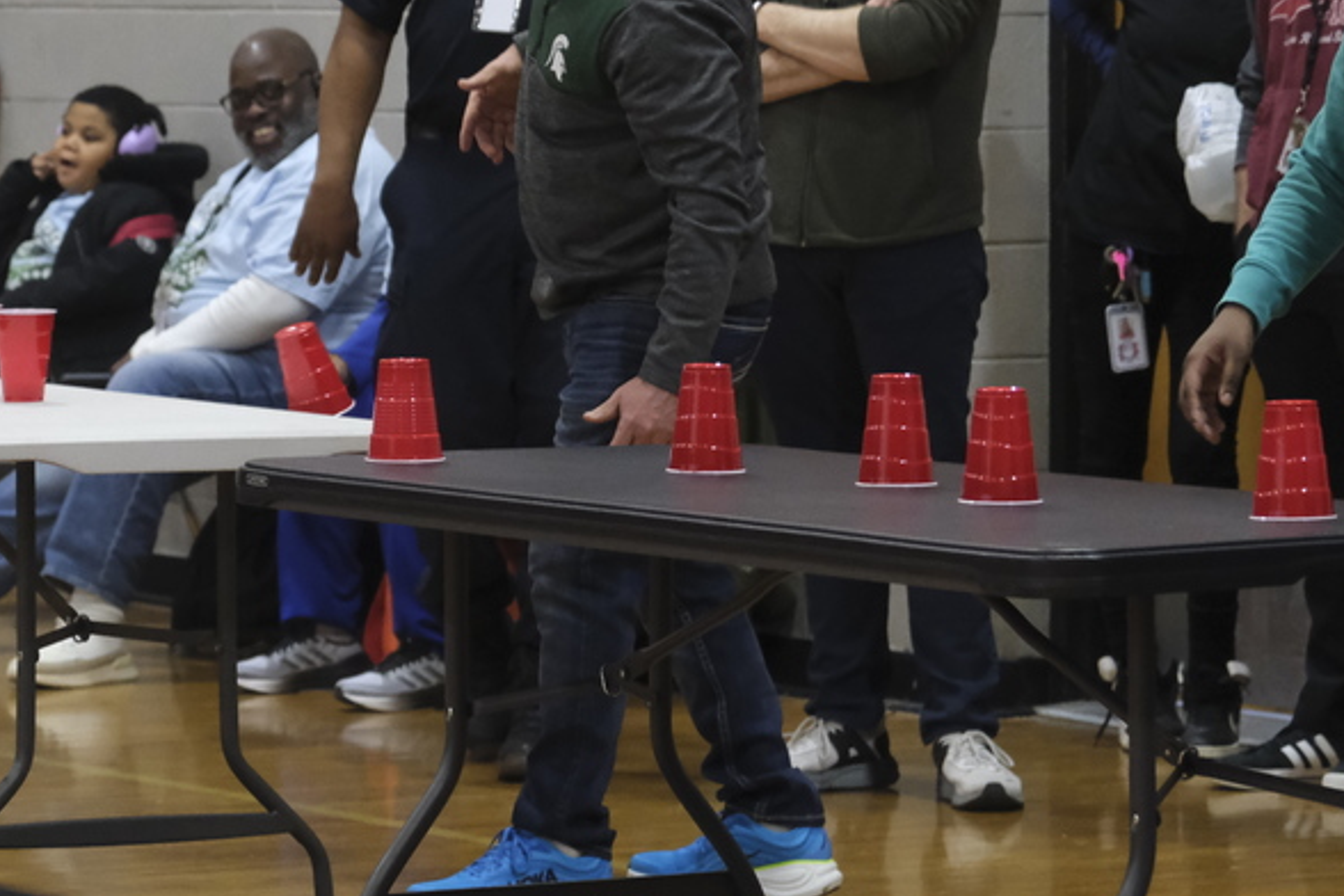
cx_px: 690
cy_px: 394
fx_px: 7802
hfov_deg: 9.8
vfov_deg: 6.6
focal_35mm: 209
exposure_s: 1/250
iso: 6400
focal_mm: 80
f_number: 4
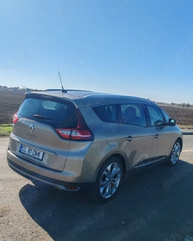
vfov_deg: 54.2
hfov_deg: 44.6
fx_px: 235
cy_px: 125
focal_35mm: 33
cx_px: 107
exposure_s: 1/1100
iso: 50
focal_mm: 6.12
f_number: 1.9
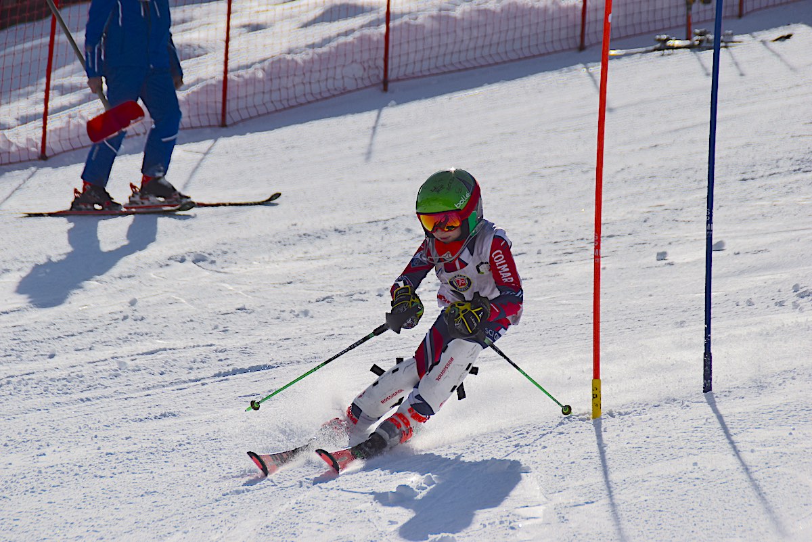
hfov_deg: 9.1
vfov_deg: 6.1
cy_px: 271
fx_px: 5077
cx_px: 406
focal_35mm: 225
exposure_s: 1/2500
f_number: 6.3
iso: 200
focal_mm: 150
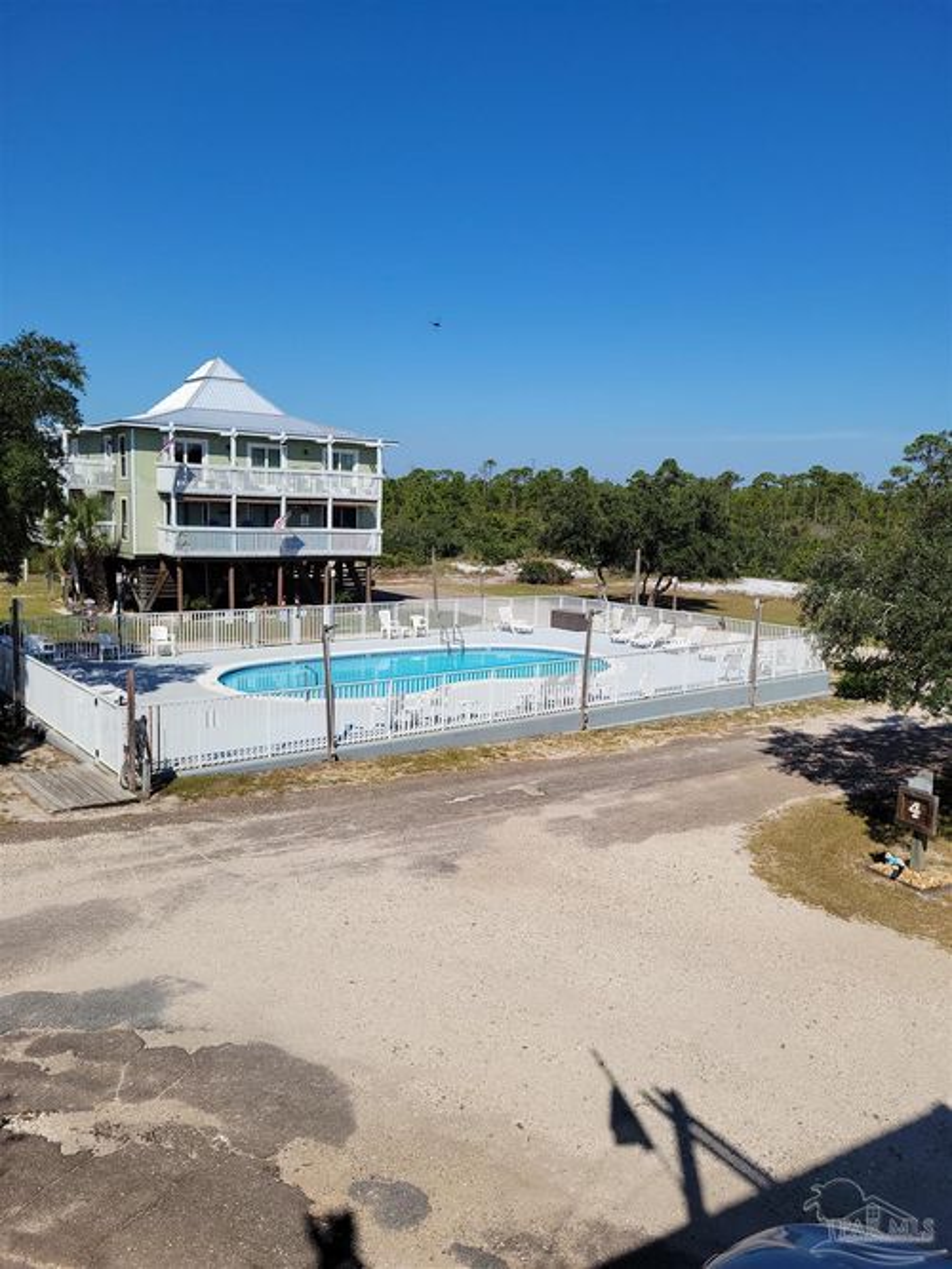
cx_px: 476
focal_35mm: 26
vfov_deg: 67.3
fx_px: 954
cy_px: 634
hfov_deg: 53.0
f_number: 1.8
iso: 40
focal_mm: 5.4
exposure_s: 1/4222
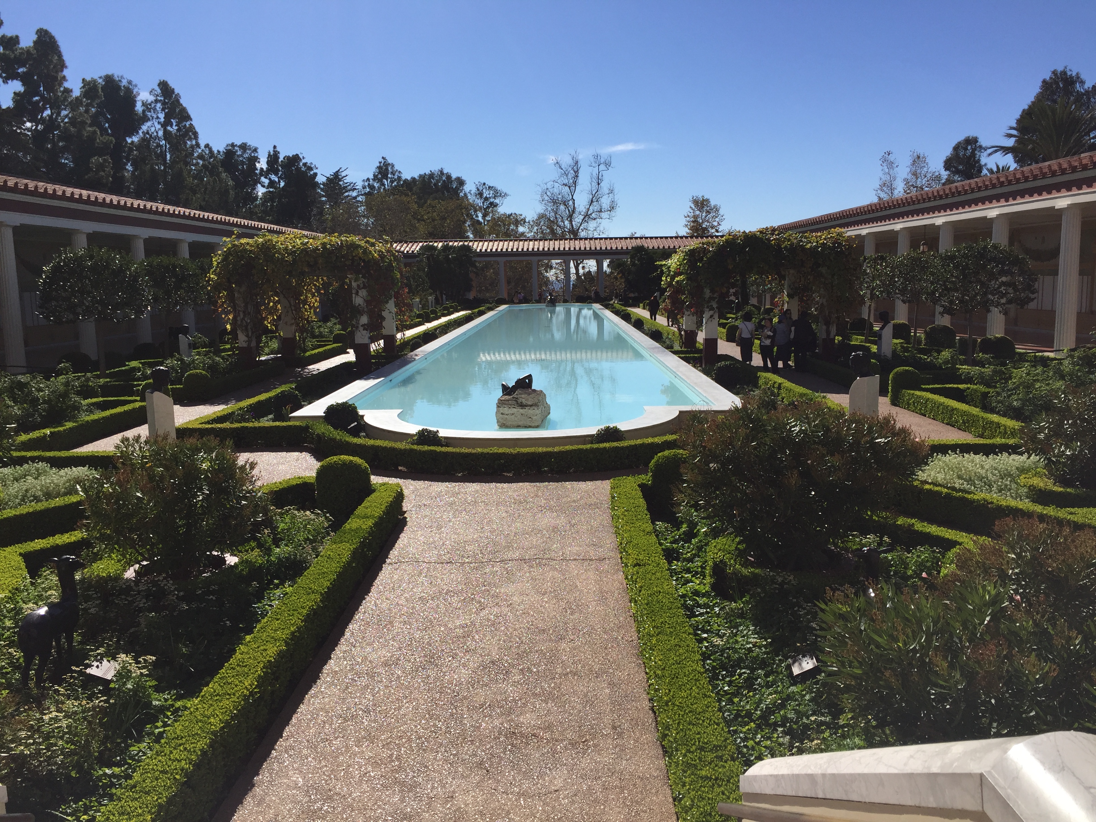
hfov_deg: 61.7
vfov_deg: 48.2
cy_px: 411
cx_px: 548
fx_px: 918
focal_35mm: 29
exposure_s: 1/3300
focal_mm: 4.15
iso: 32
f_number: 2.2
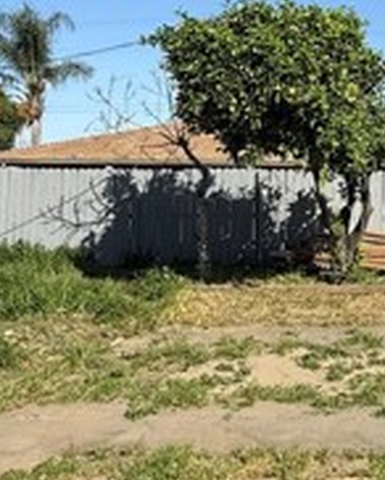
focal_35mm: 48
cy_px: 127
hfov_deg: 28.1
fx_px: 683
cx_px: 443
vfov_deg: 37.9
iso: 50
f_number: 2.2
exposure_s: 1/2410
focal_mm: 2.22
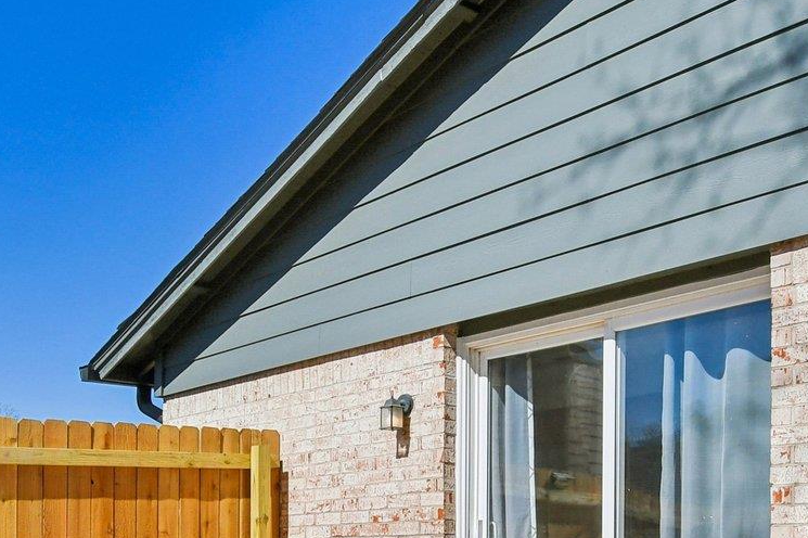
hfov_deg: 43.3
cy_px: 544
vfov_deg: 27.8
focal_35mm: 45
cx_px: 369
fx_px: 1018
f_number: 8
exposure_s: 1/3200
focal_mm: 11
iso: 400
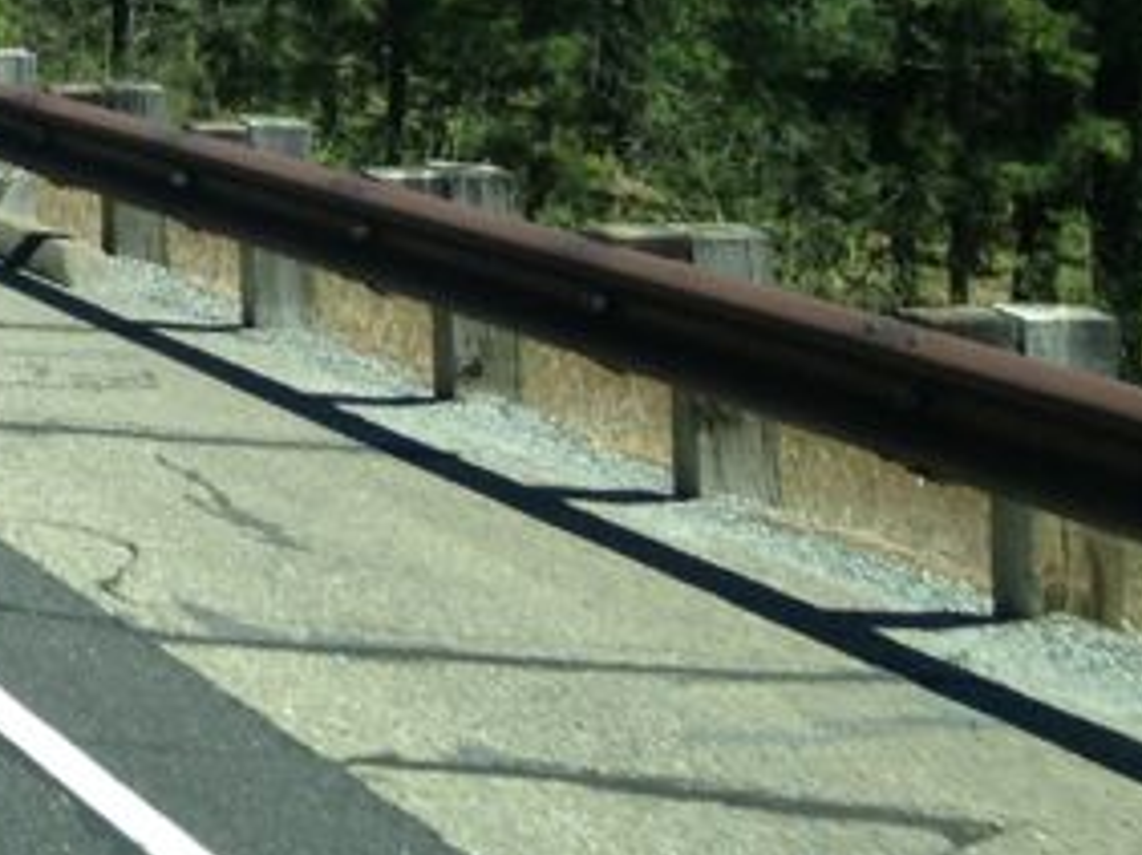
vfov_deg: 9.0
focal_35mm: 159
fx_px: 5241
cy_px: -616
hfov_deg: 11.1
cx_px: -1292
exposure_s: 1/778
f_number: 2.4
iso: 64
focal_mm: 4.28
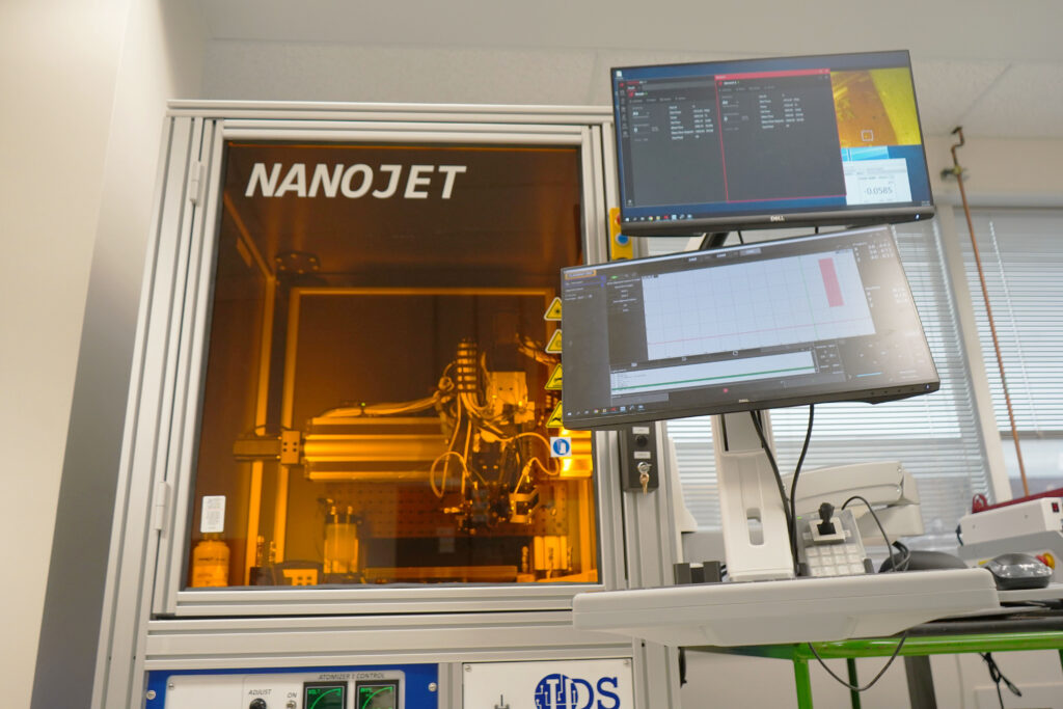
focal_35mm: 29
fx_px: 856
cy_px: 354
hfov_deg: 63.7
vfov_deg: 45.0
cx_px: 532
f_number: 4
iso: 1600
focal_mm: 29
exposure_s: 1/160
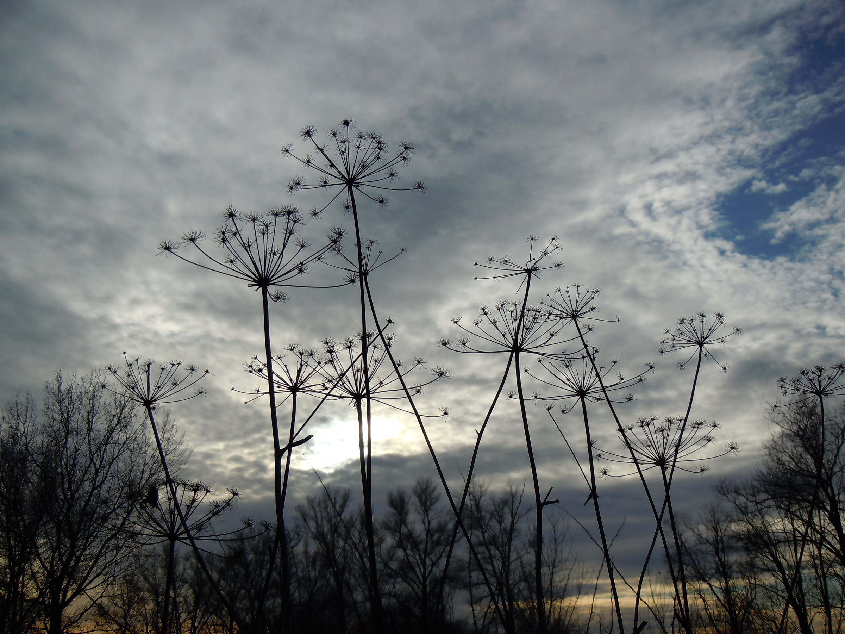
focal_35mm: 34
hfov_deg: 54.0
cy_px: 317
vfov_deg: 41.8
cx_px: 422
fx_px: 830
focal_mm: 6.2
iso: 100
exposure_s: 1/800
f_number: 7.2
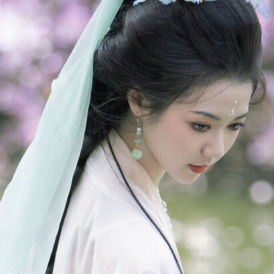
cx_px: 243
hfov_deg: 3.9
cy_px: 353
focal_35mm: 454
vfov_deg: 3.8
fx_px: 4066
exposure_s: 1/800
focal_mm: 140
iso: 125
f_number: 2.8
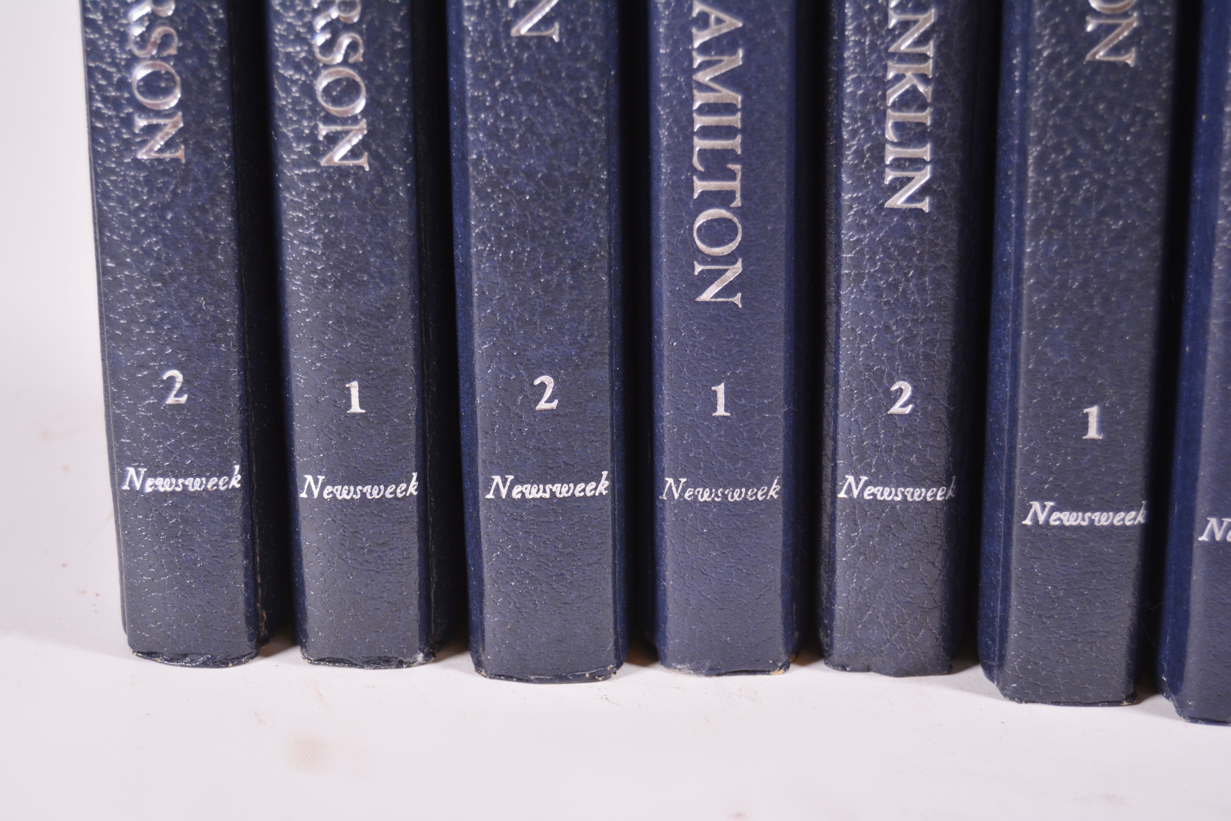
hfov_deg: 29.9
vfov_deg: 20.2
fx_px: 2308
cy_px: 410
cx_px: 616
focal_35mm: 68
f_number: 5.6
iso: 400
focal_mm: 45
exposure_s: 1/125
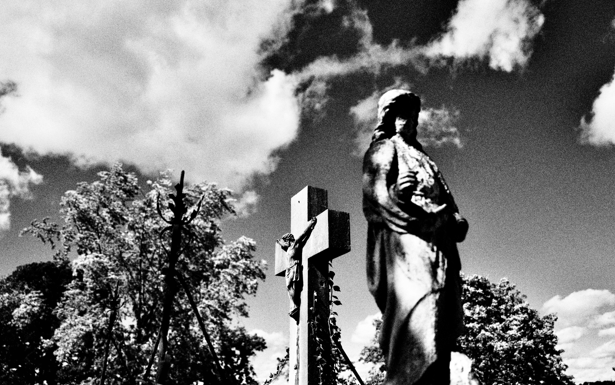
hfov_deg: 64.6
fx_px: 486
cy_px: 207
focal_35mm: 29
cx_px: 304
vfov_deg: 43.1
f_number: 2
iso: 200
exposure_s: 1/3200
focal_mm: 28
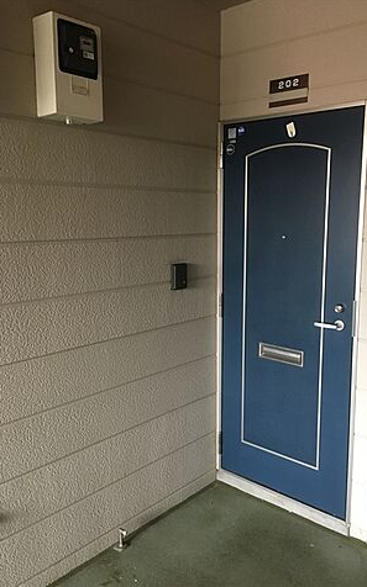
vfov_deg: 61.3
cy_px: 292
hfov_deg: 40.5
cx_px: 210
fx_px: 497
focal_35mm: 31
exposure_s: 1/24
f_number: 2.2
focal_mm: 4.15
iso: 200
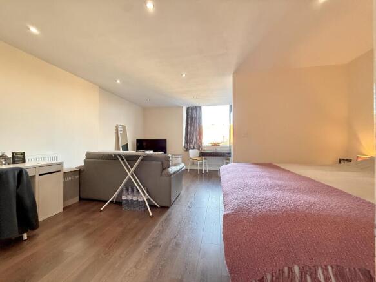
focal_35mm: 14
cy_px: 141
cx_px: 188
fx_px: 152
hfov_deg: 102.1
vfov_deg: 85.7
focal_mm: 2.22
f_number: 2.2
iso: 500
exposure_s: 1/100
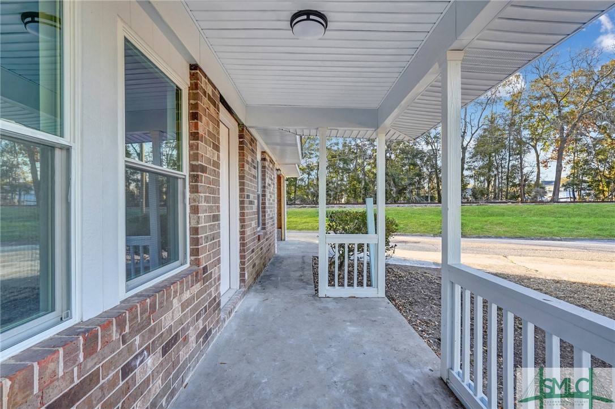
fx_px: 282
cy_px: 204
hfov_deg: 95.0
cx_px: 308
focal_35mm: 16
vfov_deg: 72.0
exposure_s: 1/100
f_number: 9
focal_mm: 16.5
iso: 320
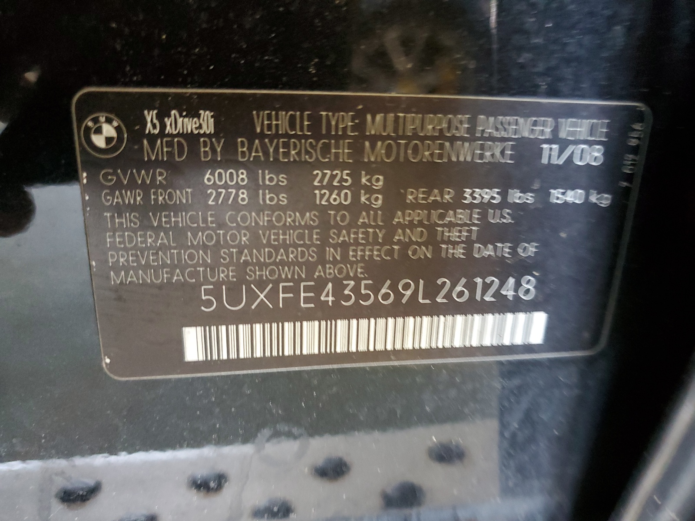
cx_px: 348
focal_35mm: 26
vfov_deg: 53.1
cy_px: 260
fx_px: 522
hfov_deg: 67.3
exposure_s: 1/20
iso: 313
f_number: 1.5
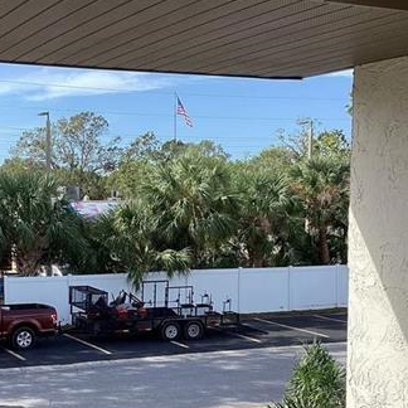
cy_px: 298
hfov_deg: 26.3
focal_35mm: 65
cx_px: 128
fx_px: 867
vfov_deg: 26.2
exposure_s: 1/831
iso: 25
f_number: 2.4
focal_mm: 3.3
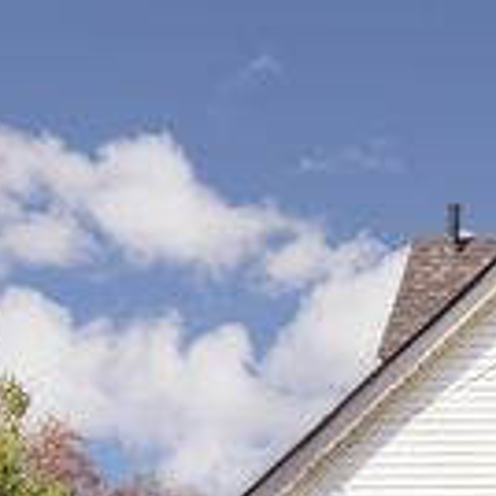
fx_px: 2253
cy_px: 581
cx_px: 837
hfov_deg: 11.8
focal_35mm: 139
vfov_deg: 12.3
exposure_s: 1/100
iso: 100
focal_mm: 44
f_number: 4.5
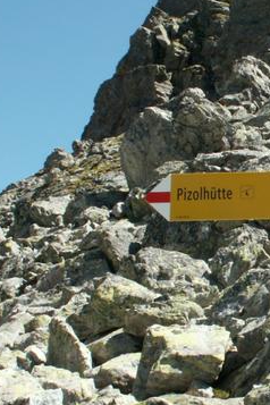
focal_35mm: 84
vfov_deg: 24.2
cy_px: 206
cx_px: 347
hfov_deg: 15.5
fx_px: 945
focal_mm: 7.49
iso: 50
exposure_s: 1/80
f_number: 8
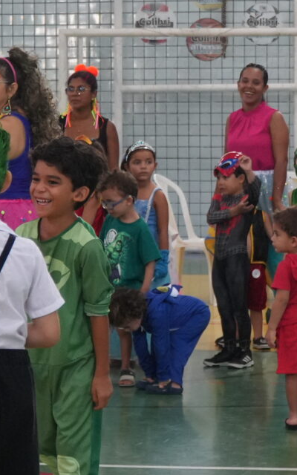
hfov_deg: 8.9
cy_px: 189
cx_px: 151
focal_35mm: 147
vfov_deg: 14.2
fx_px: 1904
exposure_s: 1/320
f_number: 4
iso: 2500
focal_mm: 38
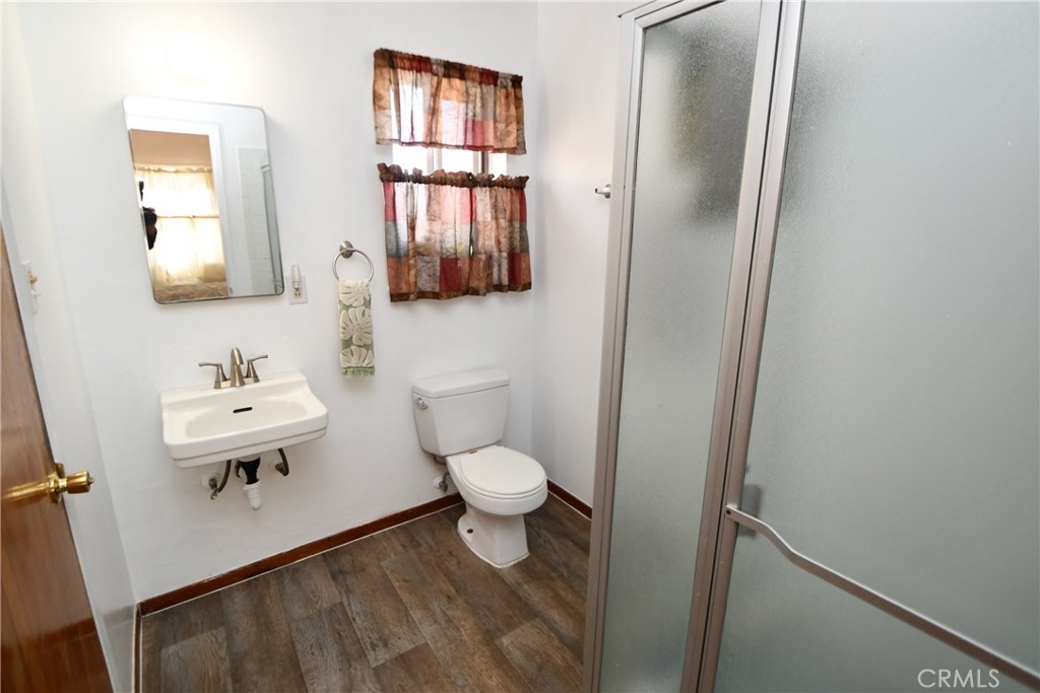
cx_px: 520
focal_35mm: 16
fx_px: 462
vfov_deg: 73.8
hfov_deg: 96.7
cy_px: 346
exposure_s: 1/60
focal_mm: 11
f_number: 4
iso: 560
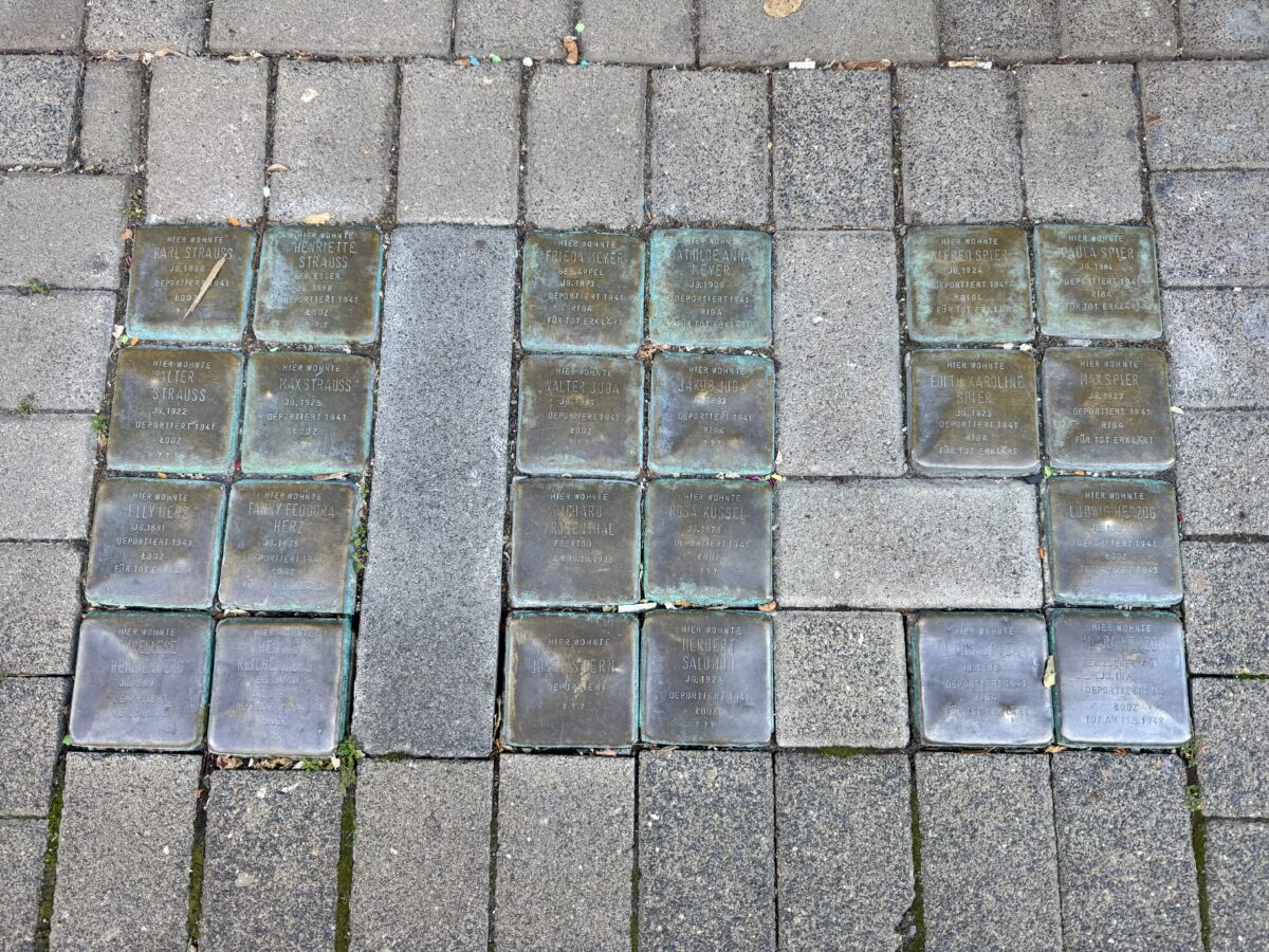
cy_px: 476
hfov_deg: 71.6
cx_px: 634
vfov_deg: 56.8
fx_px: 880
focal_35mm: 24
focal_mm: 6.76
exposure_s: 1/138
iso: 50
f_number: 1.78
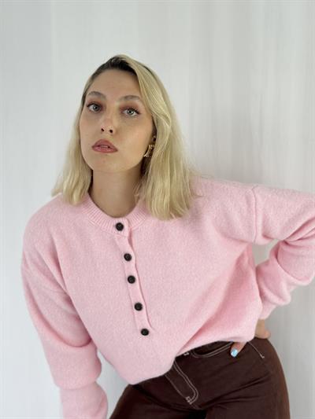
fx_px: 582
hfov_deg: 30.3
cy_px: 210
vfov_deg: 39.6
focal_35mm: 48
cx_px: 158
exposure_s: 1/100
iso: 64
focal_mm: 6.76
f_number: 1.78
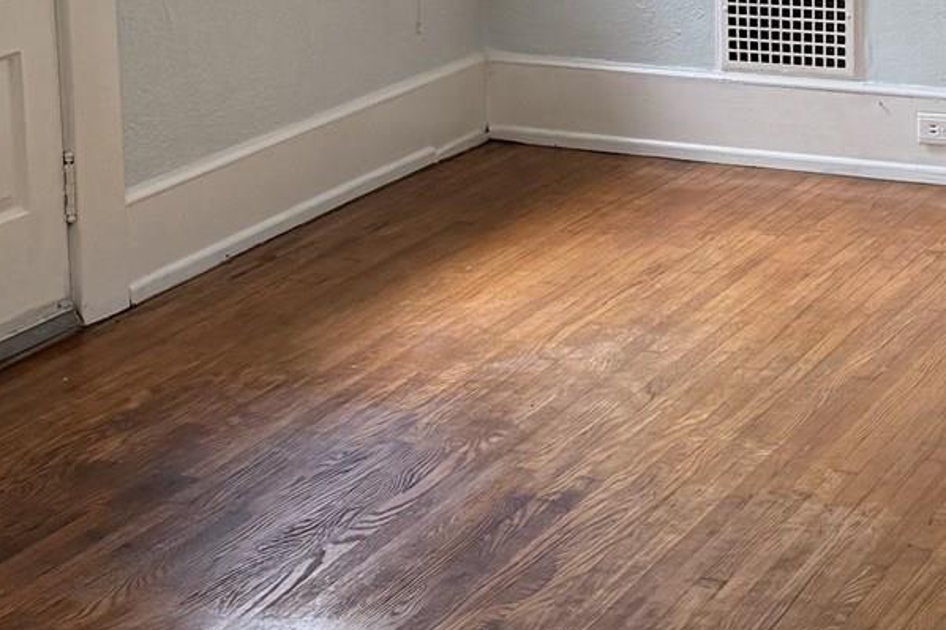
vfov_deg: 14.0
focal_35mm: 96
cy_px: -30
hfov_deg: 21.0
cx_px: 769
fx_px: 2522
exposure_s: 1/60
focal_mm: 6.76
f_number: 1.78
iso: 200
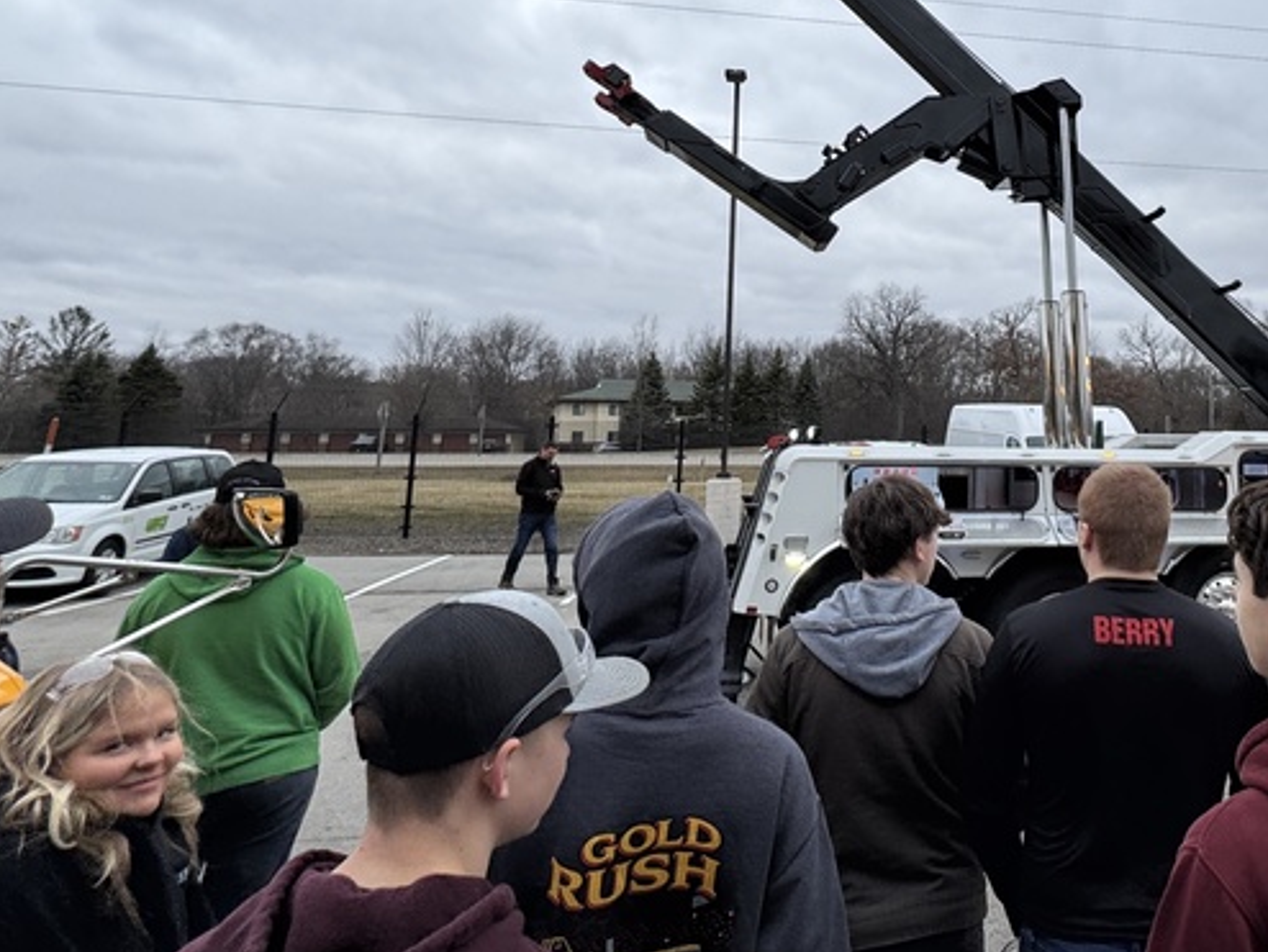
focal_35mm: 29
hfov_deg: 57.8
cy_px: 267
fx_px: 1063
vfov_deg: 46.9
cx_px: 983
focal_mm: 2.22
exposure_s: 1/340
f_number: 2.2
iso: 40
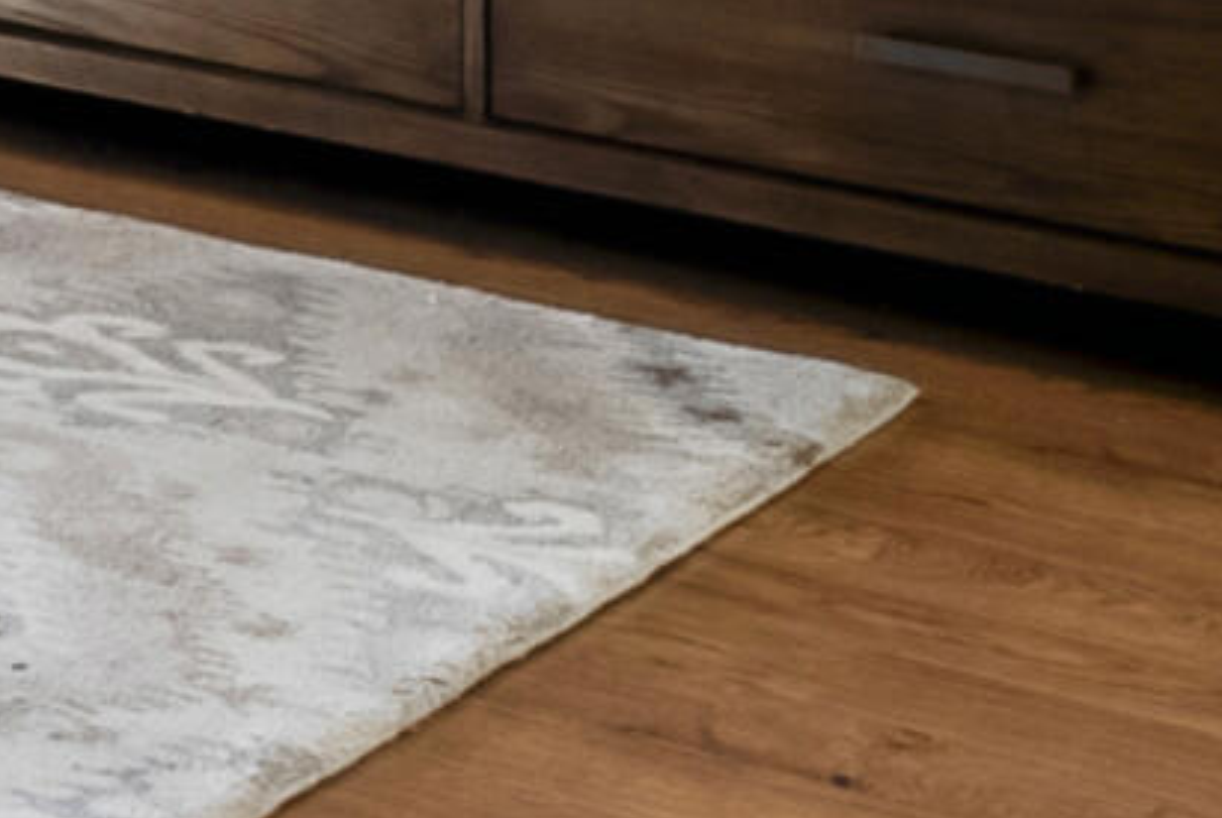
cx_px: -928
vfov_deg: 8.6
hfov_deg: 12.8
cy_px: -1142
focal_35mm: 146
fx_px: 4961
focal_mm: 20
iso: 640
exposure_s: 1/200
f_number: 11
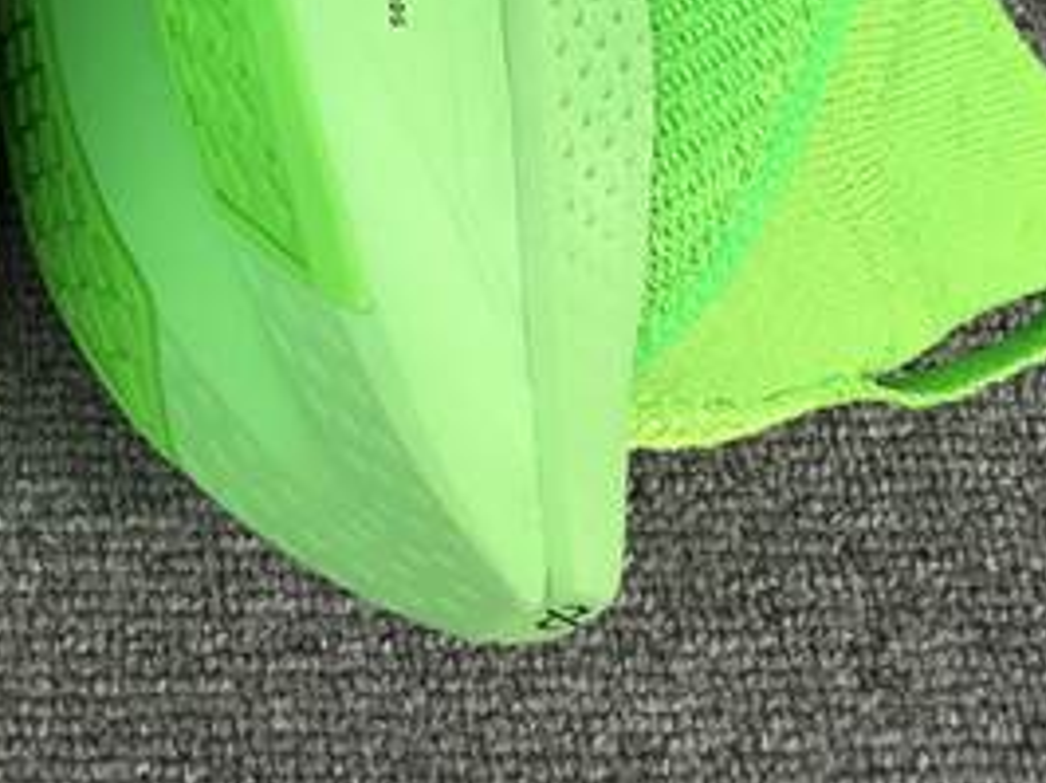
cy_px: -466
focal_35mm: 105
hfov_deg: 18.0
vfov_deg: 13.1
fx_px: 3170
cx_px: -110
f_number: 2.4
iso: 25
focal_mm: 3.3
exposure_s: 1/218
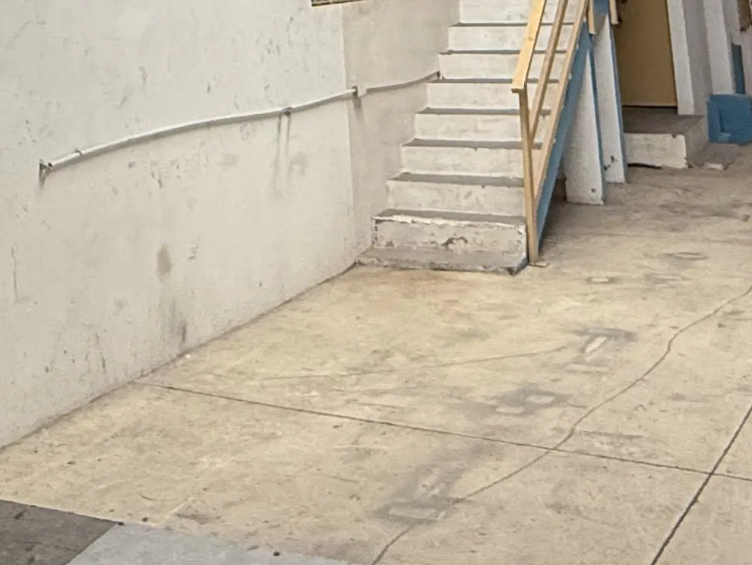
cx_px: 266
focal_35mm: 57
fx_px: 1239
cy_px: -243
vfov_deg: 22.0
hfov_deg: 33.5
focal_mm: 2.22
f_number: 2.2
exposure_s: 1/99
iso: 250
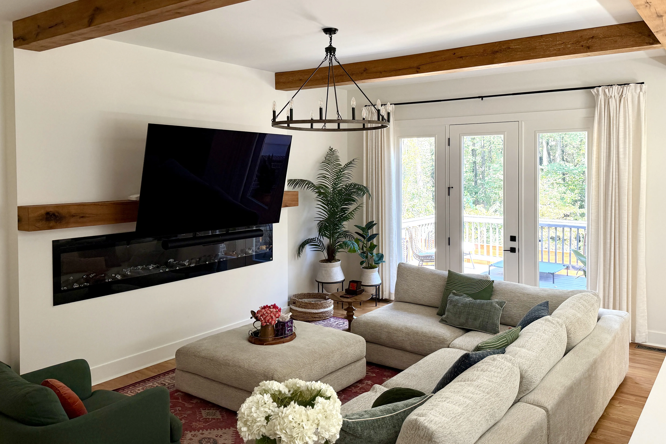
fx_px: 536
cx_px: 356
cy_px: 176
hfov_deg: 63.6
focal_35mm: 29
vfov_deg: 44.7
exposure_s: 1/124
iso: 80
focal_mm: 6.8
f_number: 1.8
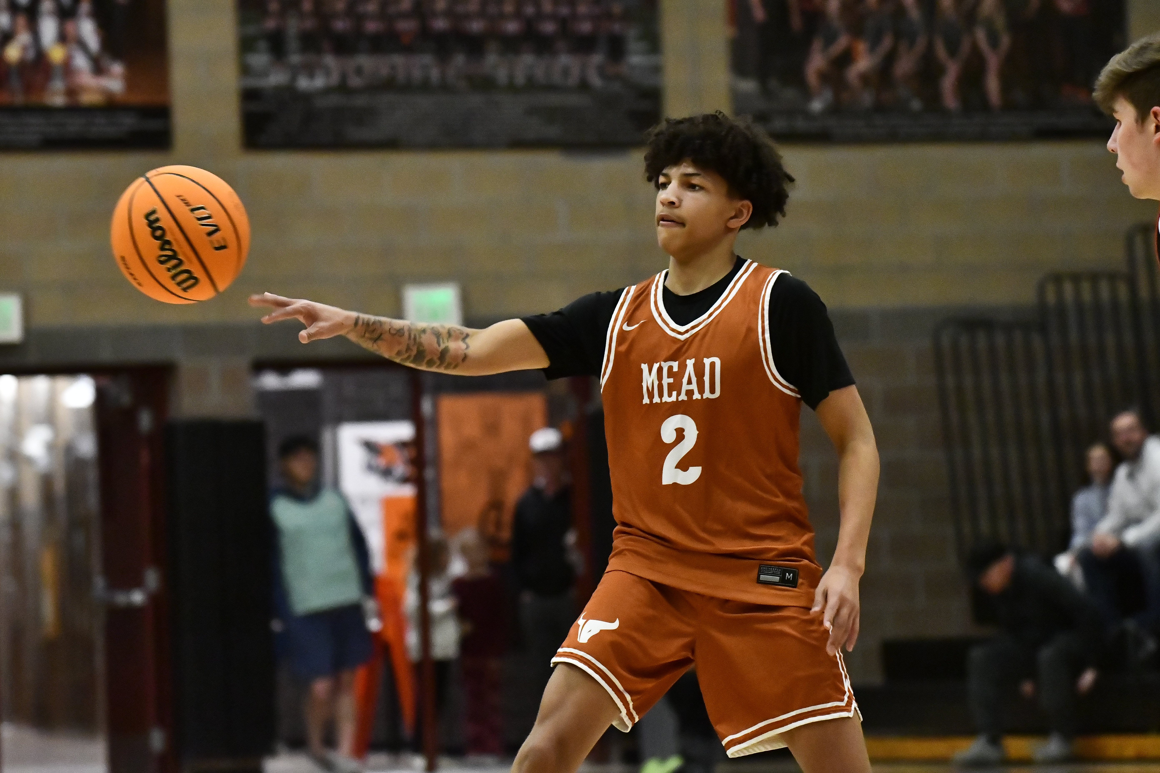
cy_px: 386
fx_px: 6508
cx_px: 580
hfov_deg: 10.2
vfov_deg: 6.8
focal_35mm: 202
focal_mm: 135
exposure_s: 1/1000
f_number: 4
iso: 10000
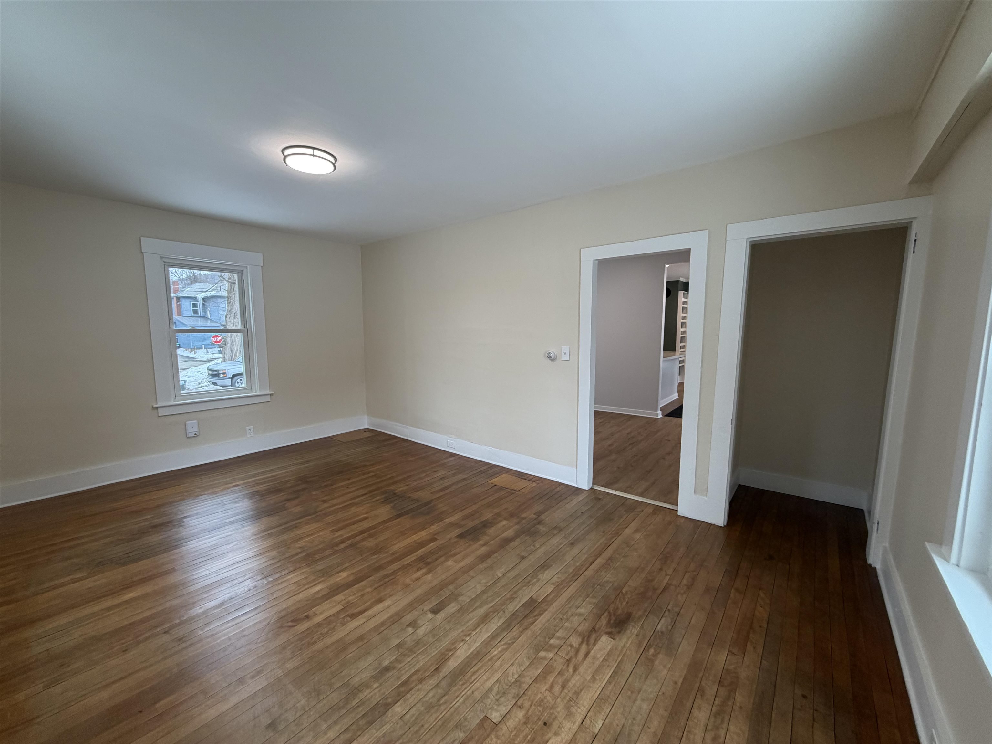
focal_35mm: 14
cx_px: 496
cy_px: 372
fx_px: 401
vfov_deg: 85.7
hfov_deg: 102.1
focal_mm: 2.22
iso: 200
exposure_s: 1/120
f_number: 2.2
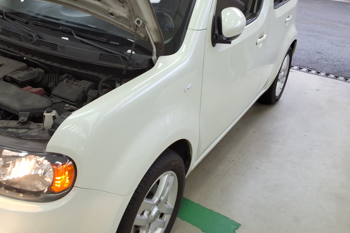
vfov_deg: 34.7
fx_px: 369
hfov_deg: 50.4
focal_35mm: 38
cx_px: 141
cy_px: 76
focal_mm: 2.91
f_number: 1.9
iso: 63
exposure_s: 1/120
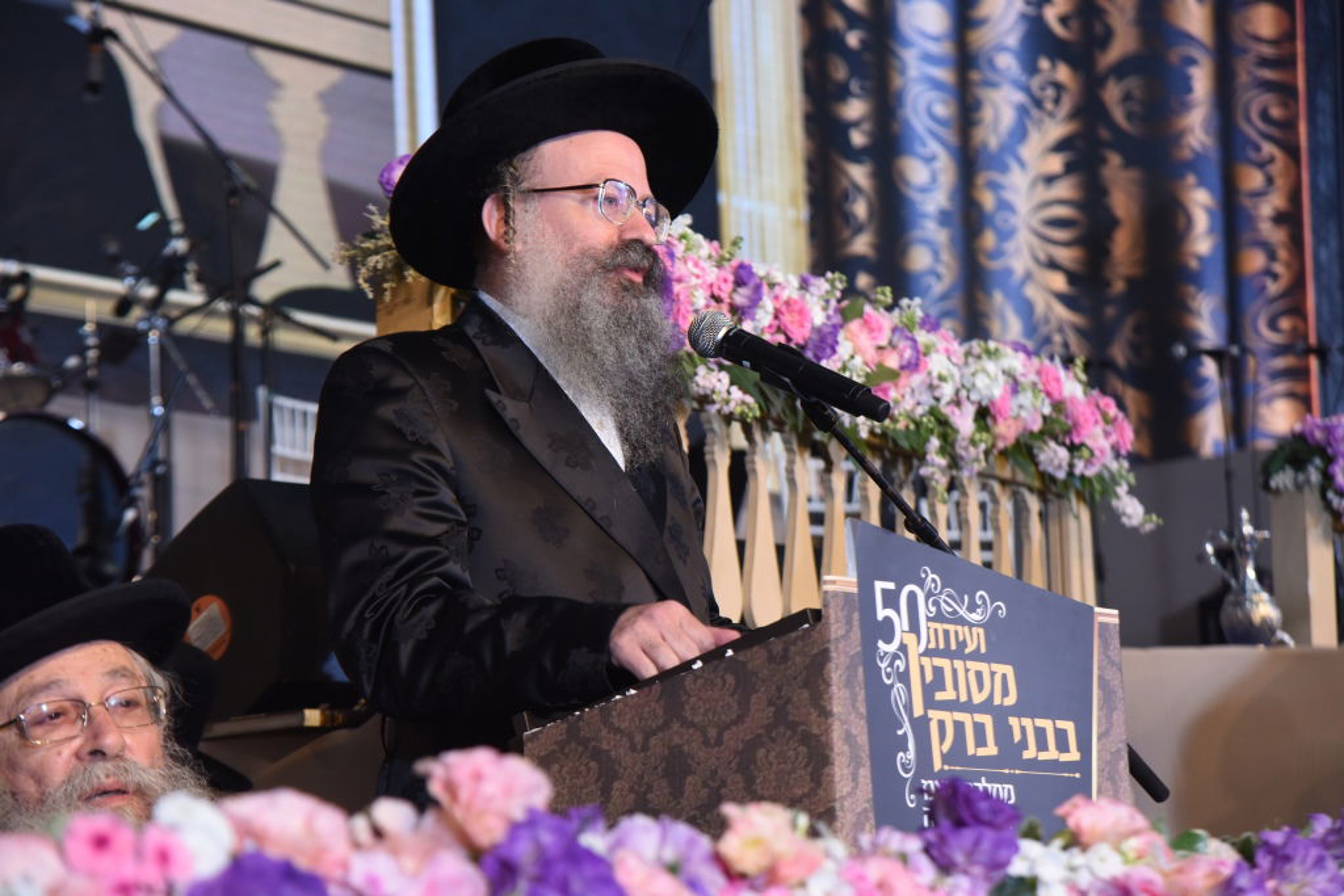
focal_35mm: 100
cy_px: 448
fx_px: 3734
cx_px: 672
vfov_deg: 13.7
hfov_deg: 20.4
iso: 1250
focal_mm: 100
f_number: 6.3
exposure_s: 1/125
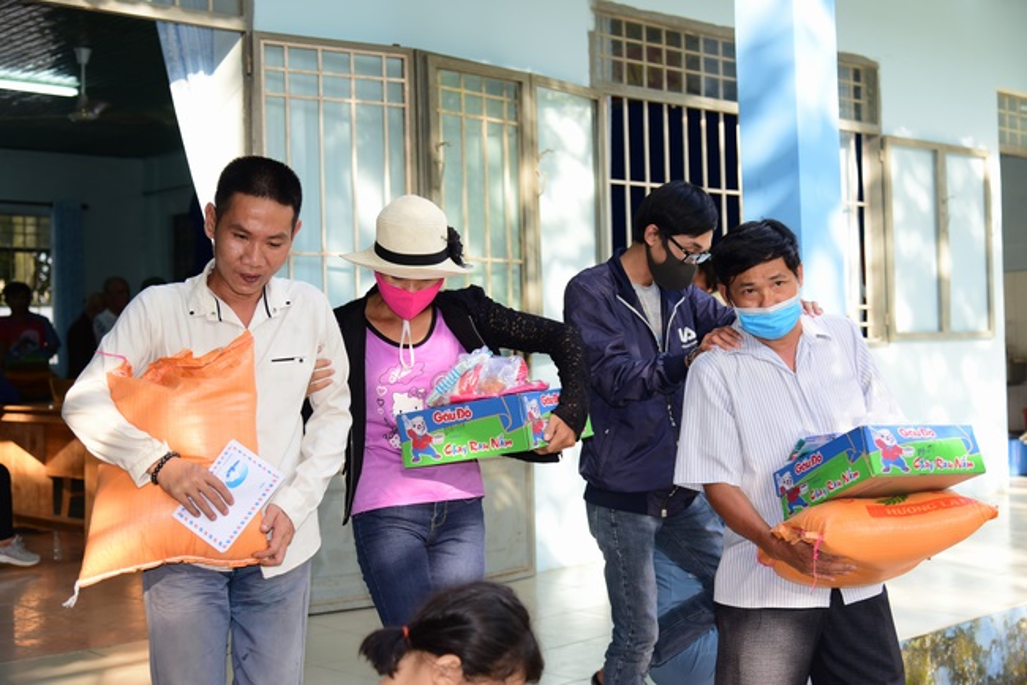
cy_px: 342
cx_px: 514
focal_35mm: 50
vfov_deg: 27.0
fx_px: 1427
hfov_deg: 39.6
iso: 320
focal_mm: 50
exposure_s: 1/200
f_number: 4
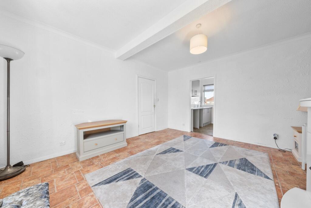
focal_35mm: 12
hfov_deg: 112.6
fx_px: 104
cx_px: 156
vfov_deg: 90.1
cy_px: 104
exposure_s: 1/2.5
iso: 800
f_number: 13
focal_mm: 12
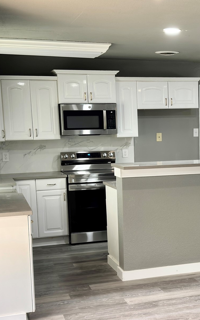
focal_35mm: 63
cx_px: 167
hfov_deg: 20.3
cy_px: 188
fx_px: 549
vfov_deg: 32.4
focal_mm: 6.76
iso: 125
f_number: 1.78
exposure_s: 1/60
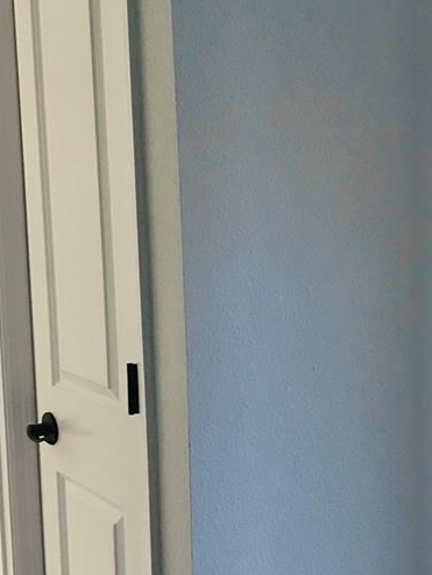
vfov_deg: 28.5
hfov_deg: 21.5
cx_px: 297
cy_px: 317
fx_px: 1131
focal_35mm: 68
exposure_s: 1/30
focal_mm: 3.99
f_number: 1.8
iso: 32
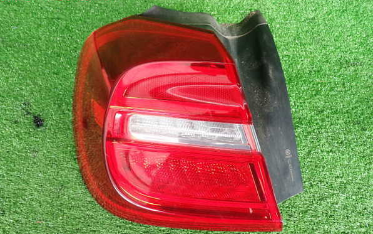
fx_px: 325
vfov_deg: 39.4
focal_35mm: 32
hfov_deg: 59.6
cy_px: 128
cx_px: 187
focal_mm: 5.4
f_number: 2.3
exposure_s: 1/40
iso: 200
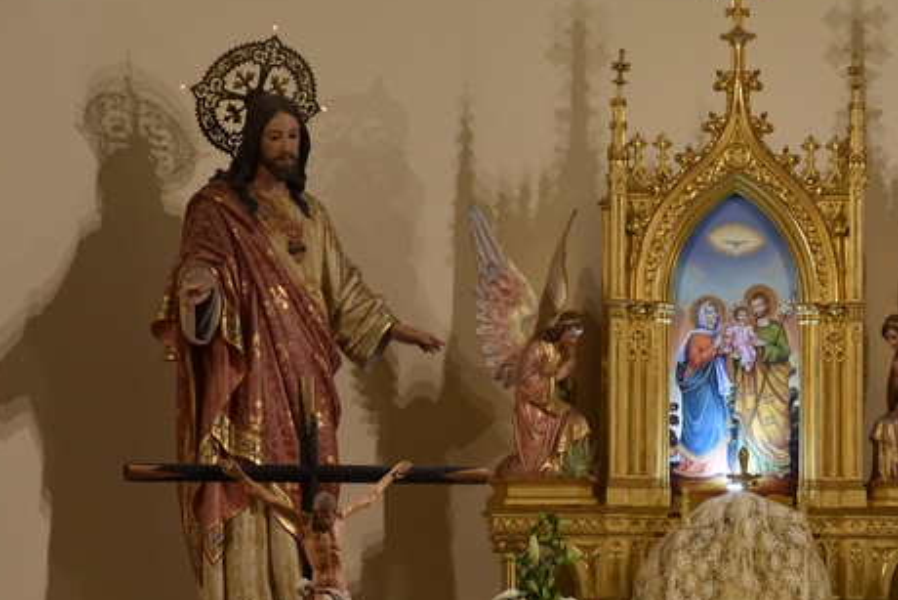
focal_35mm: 279
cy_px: 450
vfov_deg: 4.9
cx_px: 793
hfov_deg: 7.4
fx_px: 6961
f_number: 5.3
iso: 900
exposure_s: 1/60
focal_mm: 95
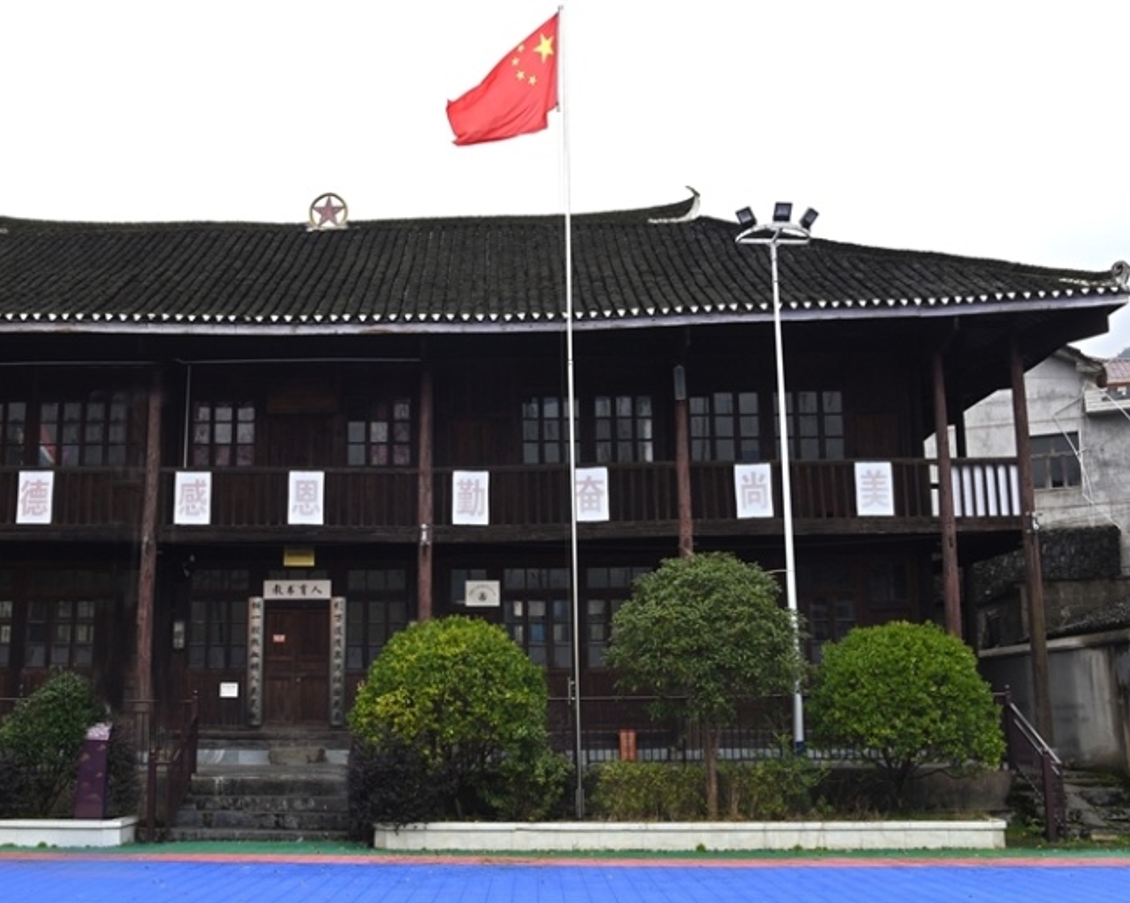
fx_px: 1404
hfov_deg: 43.6
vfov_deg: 35.7
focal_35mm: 42
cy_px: 467
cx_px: 446
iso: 100
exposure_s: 1/40
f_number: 9
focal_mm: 30
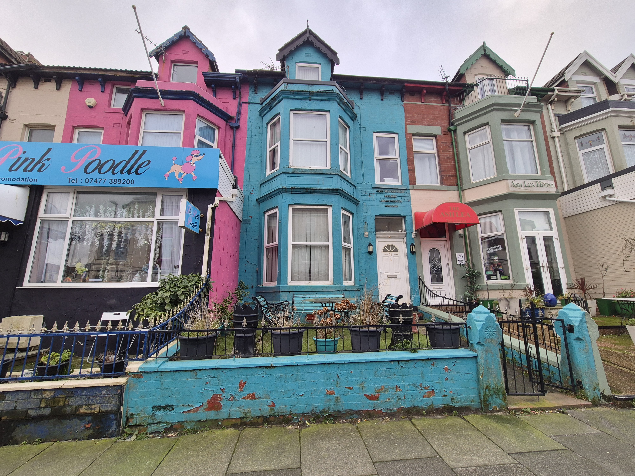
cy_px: 238
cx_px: 318
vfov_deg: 89.9
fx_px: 238
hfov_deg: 106.2
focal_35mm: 13
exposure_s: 1/138
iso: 50
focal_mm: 2.2
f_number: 2.2
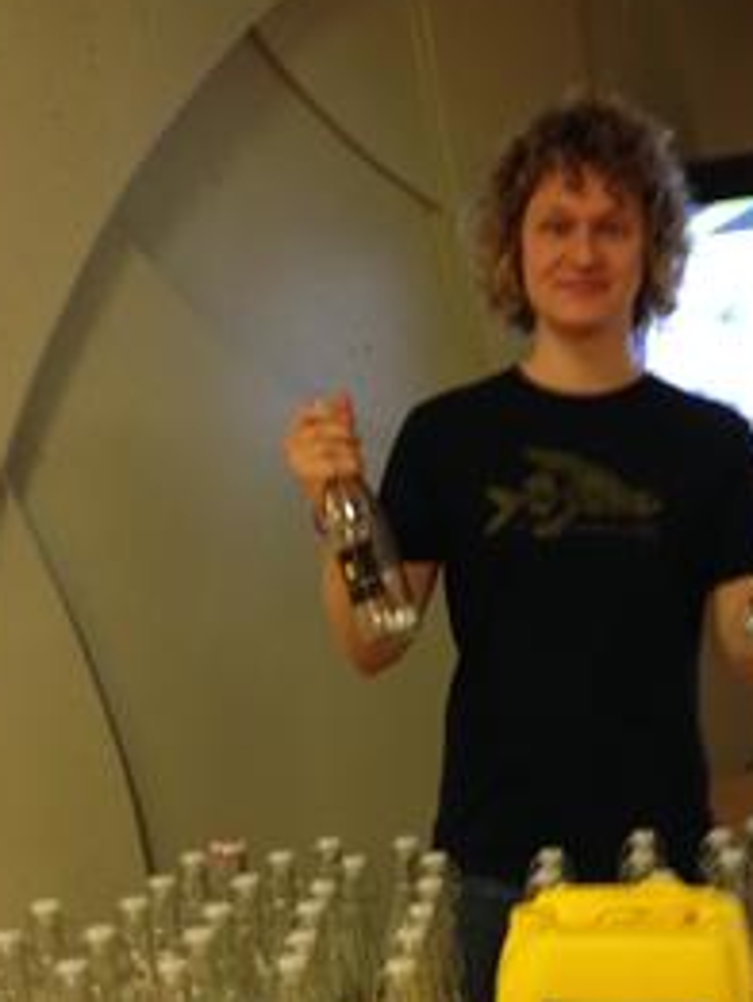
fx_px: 1710
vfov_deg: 31.9
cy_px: 779
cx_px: 557
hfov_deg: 24.6
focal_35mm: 59
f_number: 2.4
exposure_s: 1/20
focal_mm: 4.12
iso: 160
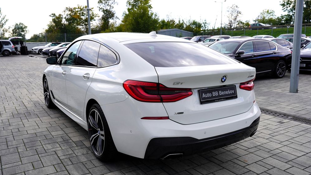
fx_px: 256
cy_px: 88
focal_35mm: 31
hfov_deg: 62.6
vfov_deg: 37.8
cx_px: 155
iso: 100
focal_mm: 29
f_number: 5.6
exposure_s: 1/160
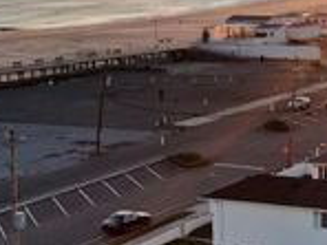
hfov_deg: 19.1
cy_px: 169
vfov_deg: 15.1
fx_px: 926
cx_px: 378
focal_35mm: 98
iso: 100
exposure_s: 1/500
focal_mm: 5.11
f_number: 3
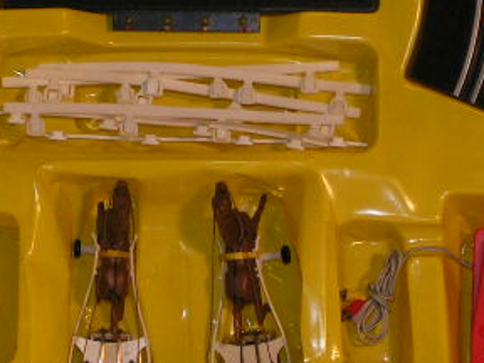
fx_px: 2950
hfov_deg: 9.4
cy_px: 64
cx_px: 180
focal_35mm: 211
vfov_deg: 7.0
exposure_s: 1/100
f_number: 5.6
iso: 100
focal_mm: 14.5
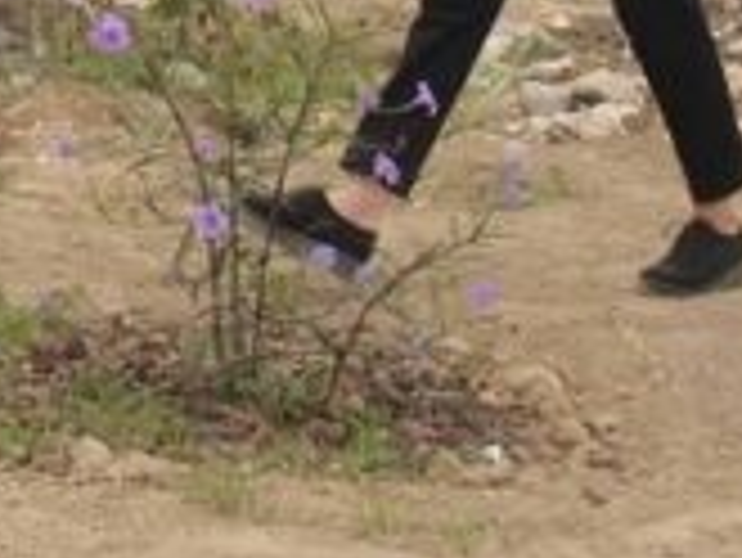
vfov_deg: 6.7
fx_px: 4612
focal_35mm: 215
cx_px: -216
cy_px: -484
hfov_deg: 9.1
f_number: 22
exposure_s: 1/320
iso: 2500
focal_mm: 24
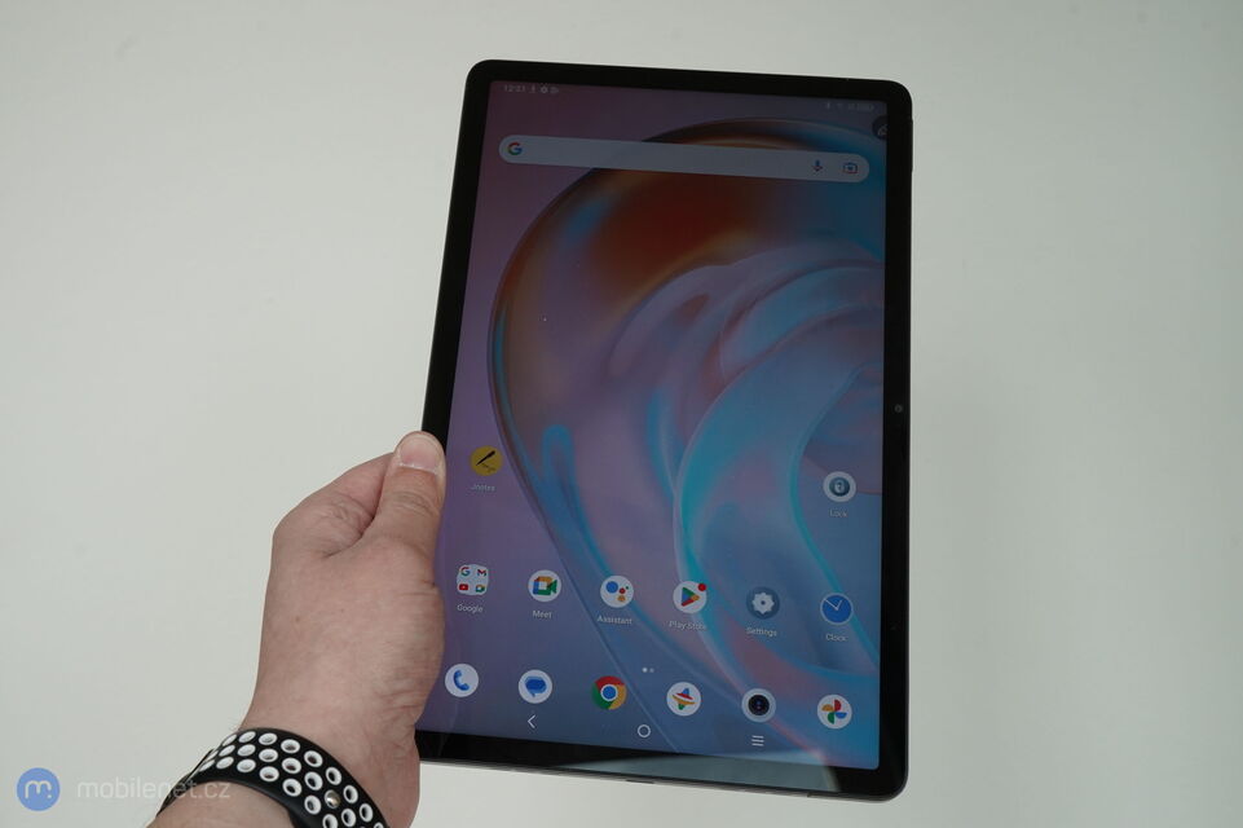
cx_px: 622
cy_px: 414
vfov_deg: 35.0
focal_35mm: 38
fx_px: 1312
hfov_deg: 50.7
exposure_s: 1/160
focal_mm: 38
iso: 1000
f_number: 10
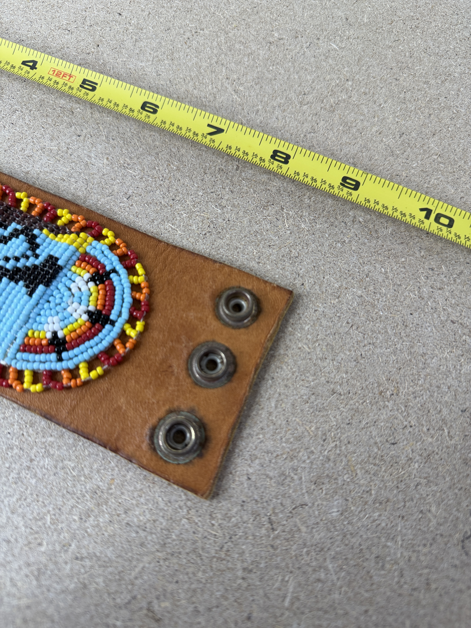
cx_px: 236
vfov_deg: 71.6
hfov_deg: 56.8
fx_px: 435
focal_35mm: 24
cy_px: 314
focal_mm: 6.76
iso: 125
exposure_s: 1/120
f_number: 1.78
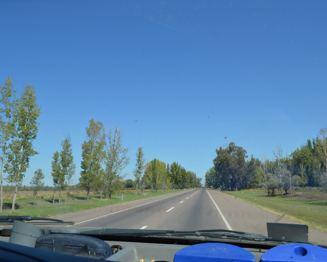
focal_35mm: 34
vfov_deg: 43.4
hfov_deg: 52.8
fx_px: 329
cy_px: 131
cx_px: 166
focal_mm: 20
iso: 100
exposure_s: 1/250
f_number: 8
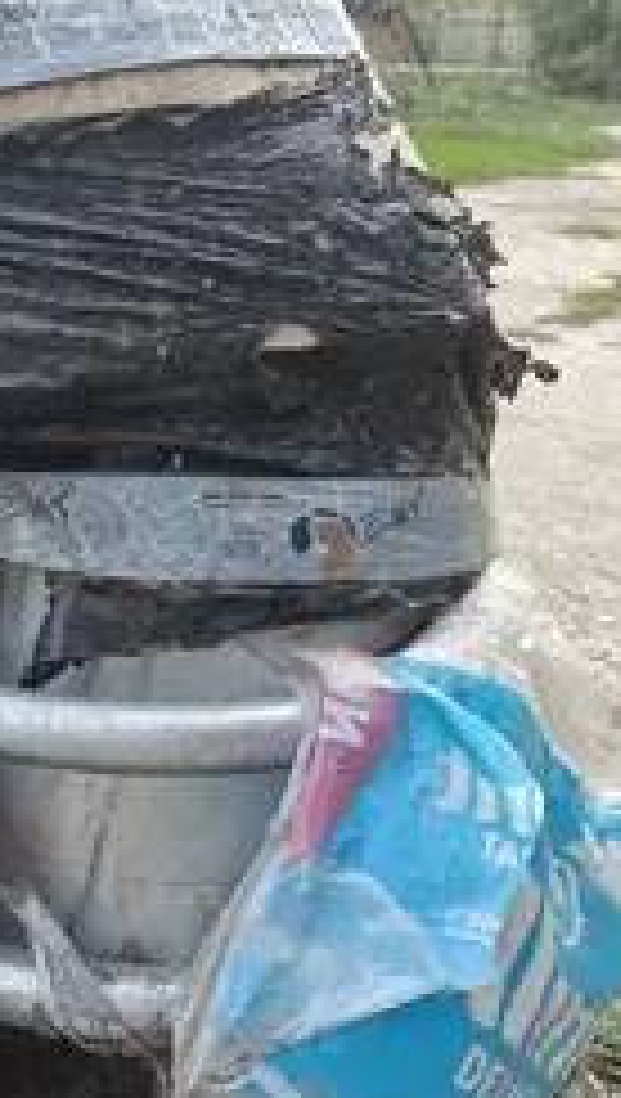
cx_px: 76
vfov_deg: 49.1
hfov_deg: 28.2
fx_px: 1195
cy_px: 446
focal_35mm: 41
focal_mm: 6.06
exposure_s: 1/100
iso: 100
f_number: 1.6
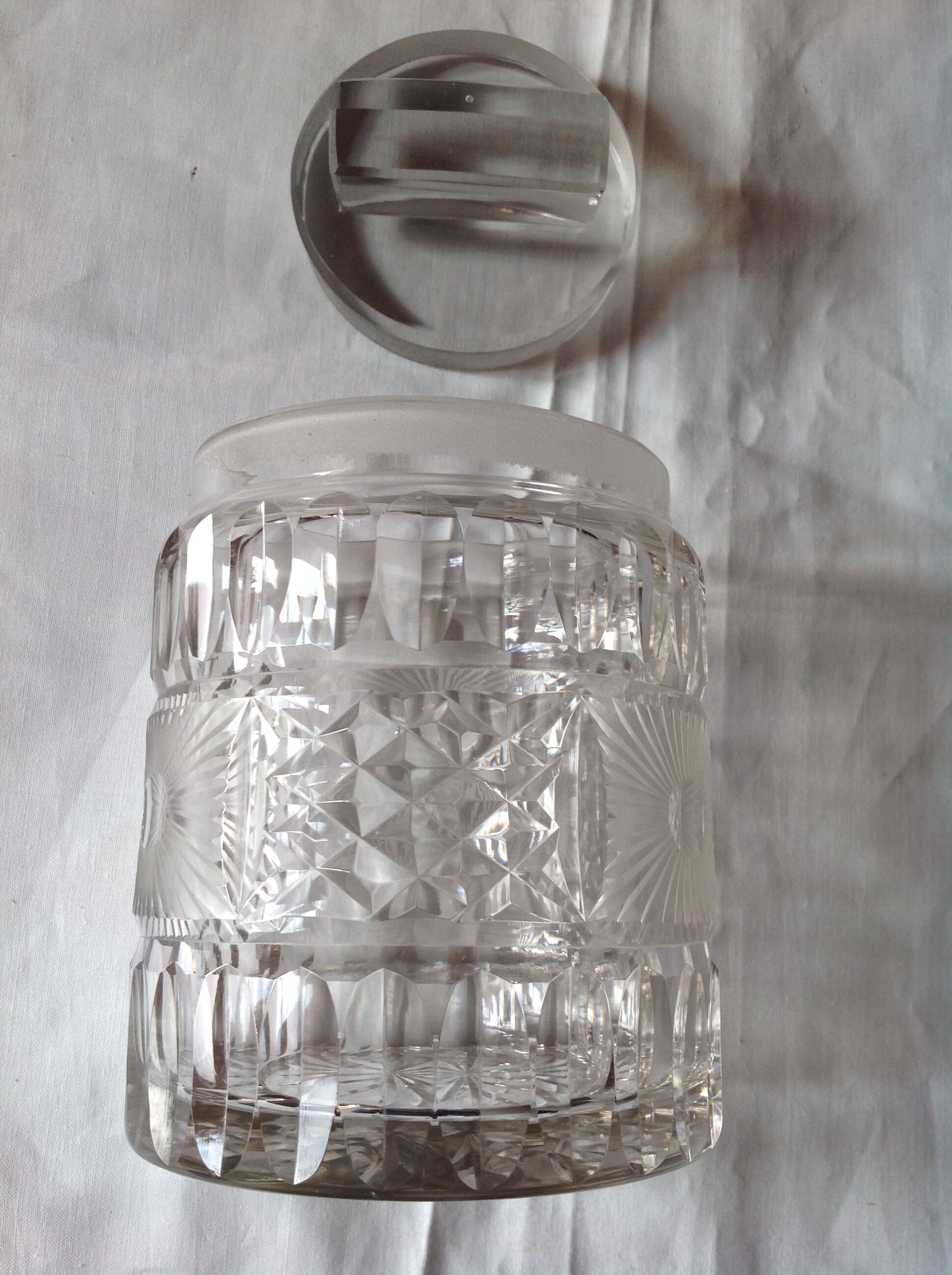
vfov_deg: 52.7
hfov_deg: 40.6
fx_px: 1287
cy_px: 638
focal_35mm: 35
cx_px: 476
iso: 50
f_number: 2.4
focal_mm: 4.28
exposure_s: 1/120
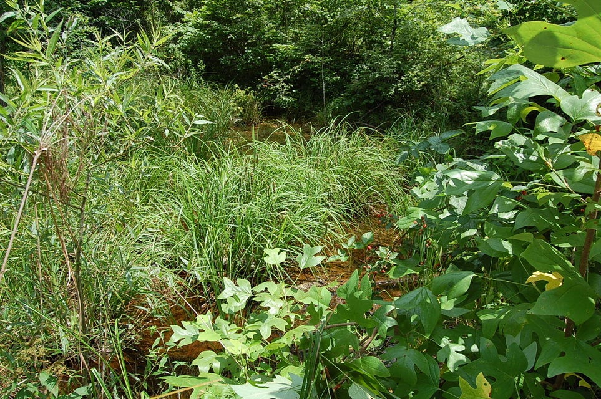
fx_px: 450
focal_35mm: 27
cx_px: 300
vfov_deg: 47.8
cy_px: 200
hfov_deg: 67.4
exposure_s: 1/250
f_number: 8
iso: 200
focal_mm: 18
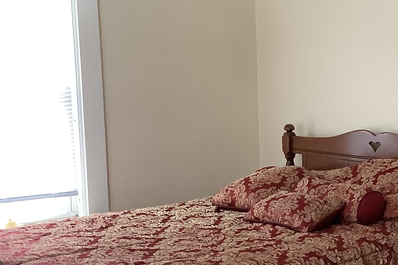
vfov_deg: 19.2
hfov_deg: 28.0
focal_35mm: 71
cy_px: 144
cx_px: 304
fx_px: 785
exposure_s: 1/50
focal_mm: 3.3
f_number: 2.4
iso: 200
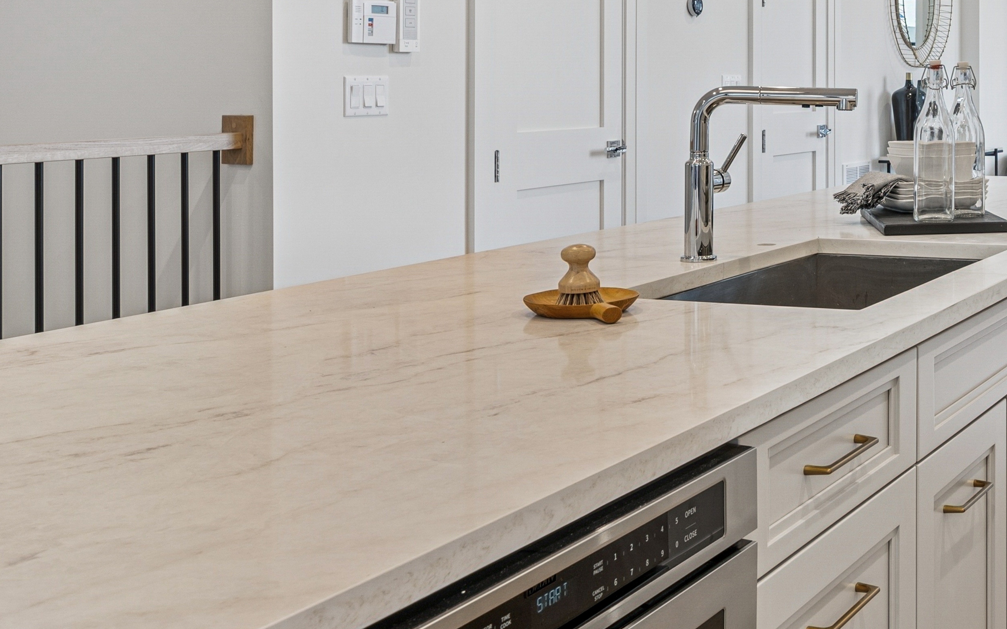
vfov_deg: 26.1
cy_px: 97
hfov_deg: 36.4
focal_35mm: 48
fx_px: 1324
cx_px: 1060
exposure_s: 1/10
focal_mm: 19.5
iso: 200
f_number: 9.5
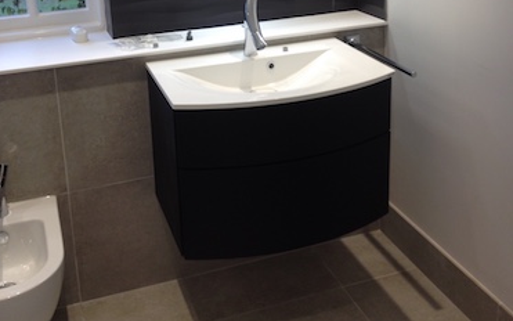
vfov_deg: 25.1
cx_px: 258
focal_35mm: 50
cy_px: 37
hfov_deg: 40.3
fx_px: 699
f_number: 2.4
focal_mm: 4.28
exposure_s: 1/40
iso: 50
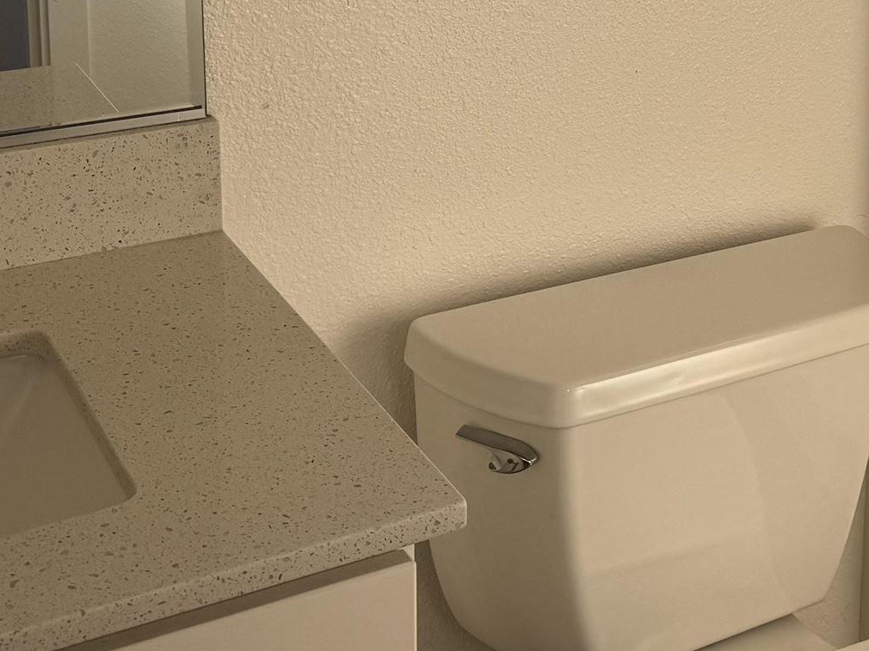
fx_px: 1832
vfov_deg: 19.2
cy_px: -84
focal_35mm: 73
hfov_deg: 24.6
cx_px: 989
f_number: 1.78
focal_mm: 6.76
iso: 80
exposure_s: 1/756
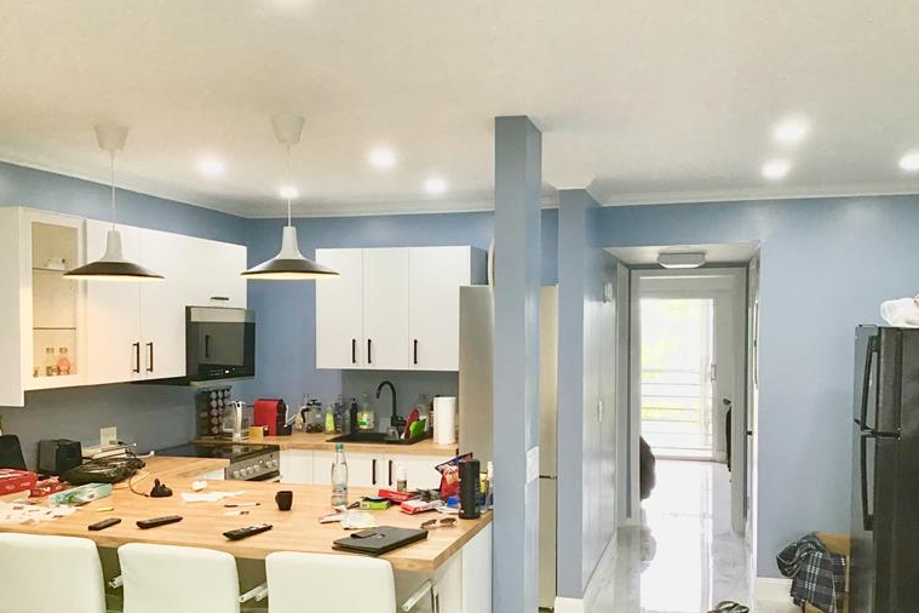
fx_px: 868
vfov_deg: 38.8
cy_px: 350
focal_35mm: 34
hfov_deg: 55.8
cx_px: 467
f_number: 2.4
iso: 40
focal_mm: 3.3
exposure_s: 1/30
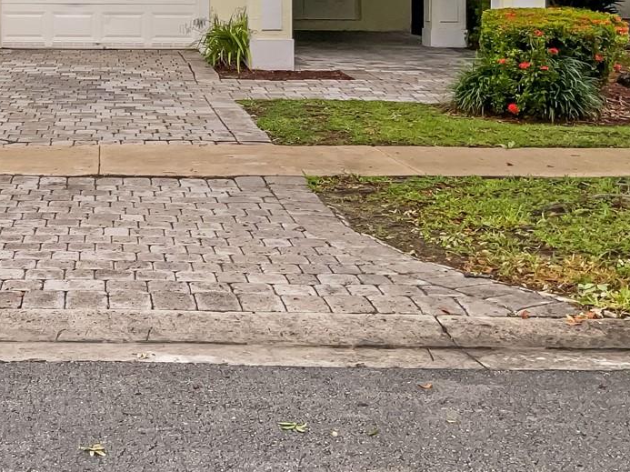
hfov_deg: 27.8
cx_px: 54
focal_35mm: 67
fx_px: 1219
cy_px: -66
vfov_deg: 20.7
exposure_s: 1/710
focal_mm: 3
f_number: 1.8
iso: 16
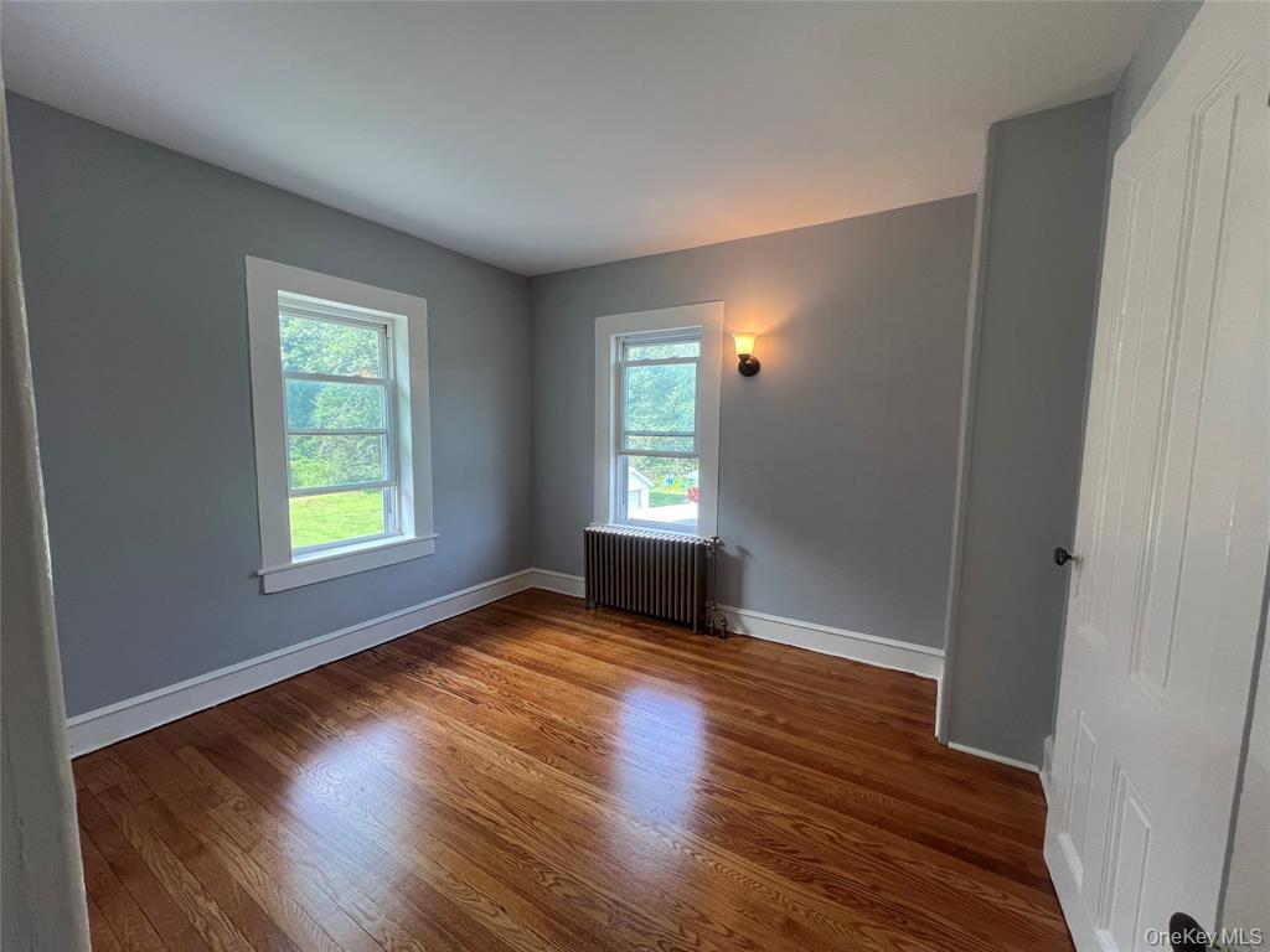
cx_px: 635
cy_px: 476
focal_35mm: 13
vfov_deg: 89.9
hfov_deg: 106.2
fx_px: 477
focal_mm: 1.57
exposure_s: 1/120
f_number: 1.8
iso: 100
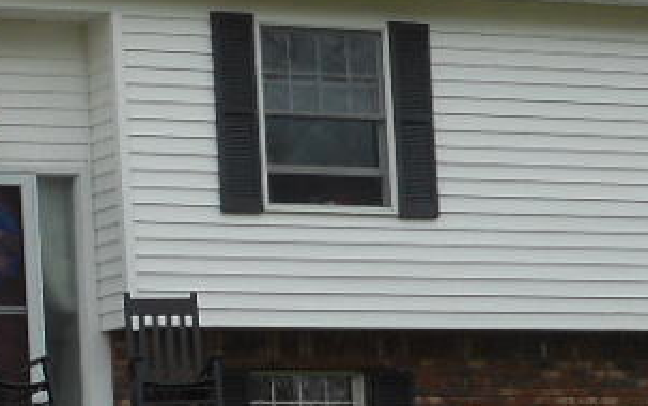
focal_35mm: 246
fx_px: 4348
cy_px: 297
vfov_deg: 5.3
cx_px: 19
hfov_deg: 8.5
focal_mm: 7.9
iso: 80
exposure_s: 1/400
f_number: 4.7
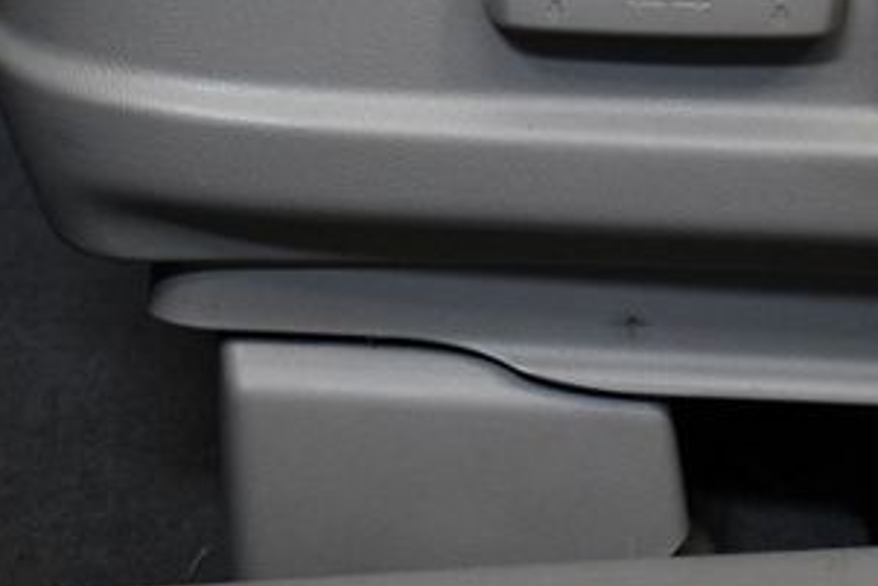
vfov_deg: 5.9
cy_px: 41
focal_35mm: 234
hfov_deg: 8.7
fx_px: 5709
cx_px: 855
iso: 1800
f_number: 5.6
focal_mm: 55
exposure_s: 1/125
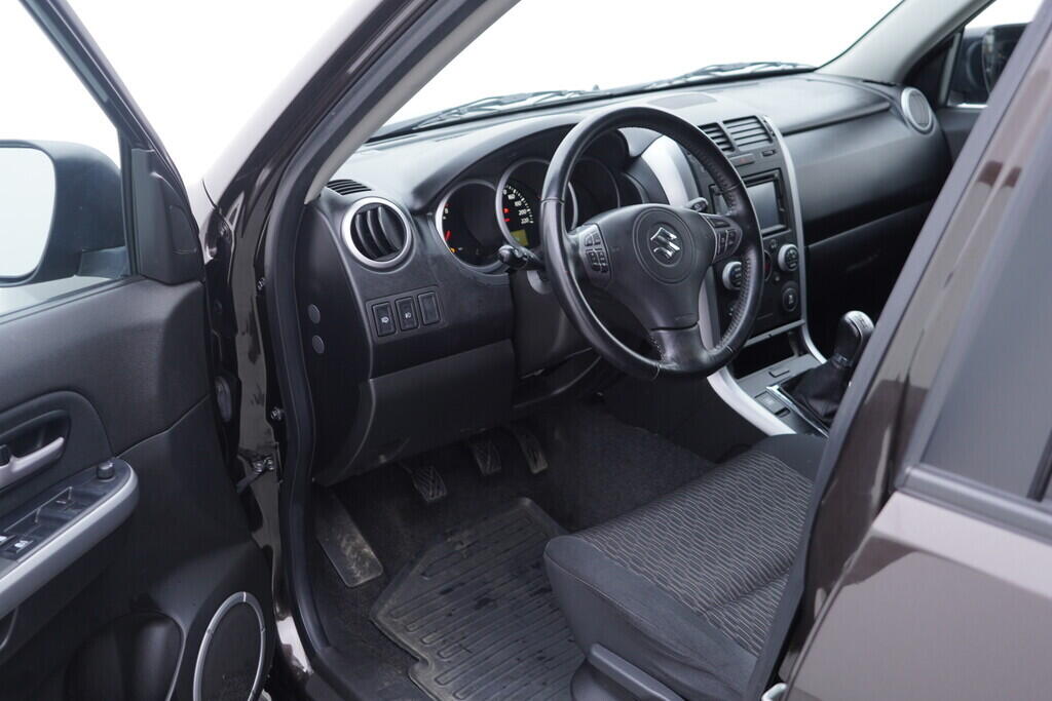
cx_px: 526
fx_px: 1052
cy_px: 350
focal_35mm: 36
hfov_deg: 53.1
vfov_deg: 36.9
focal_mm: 24
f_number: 2.8
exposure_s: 1/40
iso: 200
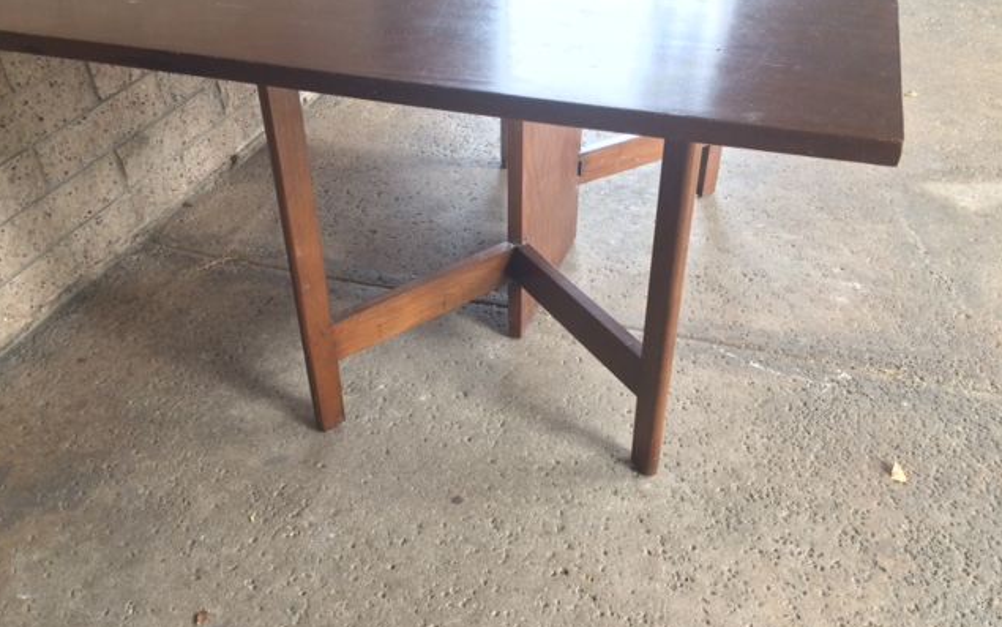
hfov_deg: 61.2
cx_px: 500
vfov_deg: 40.6
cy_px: 346
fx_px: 847
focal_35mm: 31
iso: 40
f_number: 2.2
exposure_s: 1/60
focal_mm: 4.15
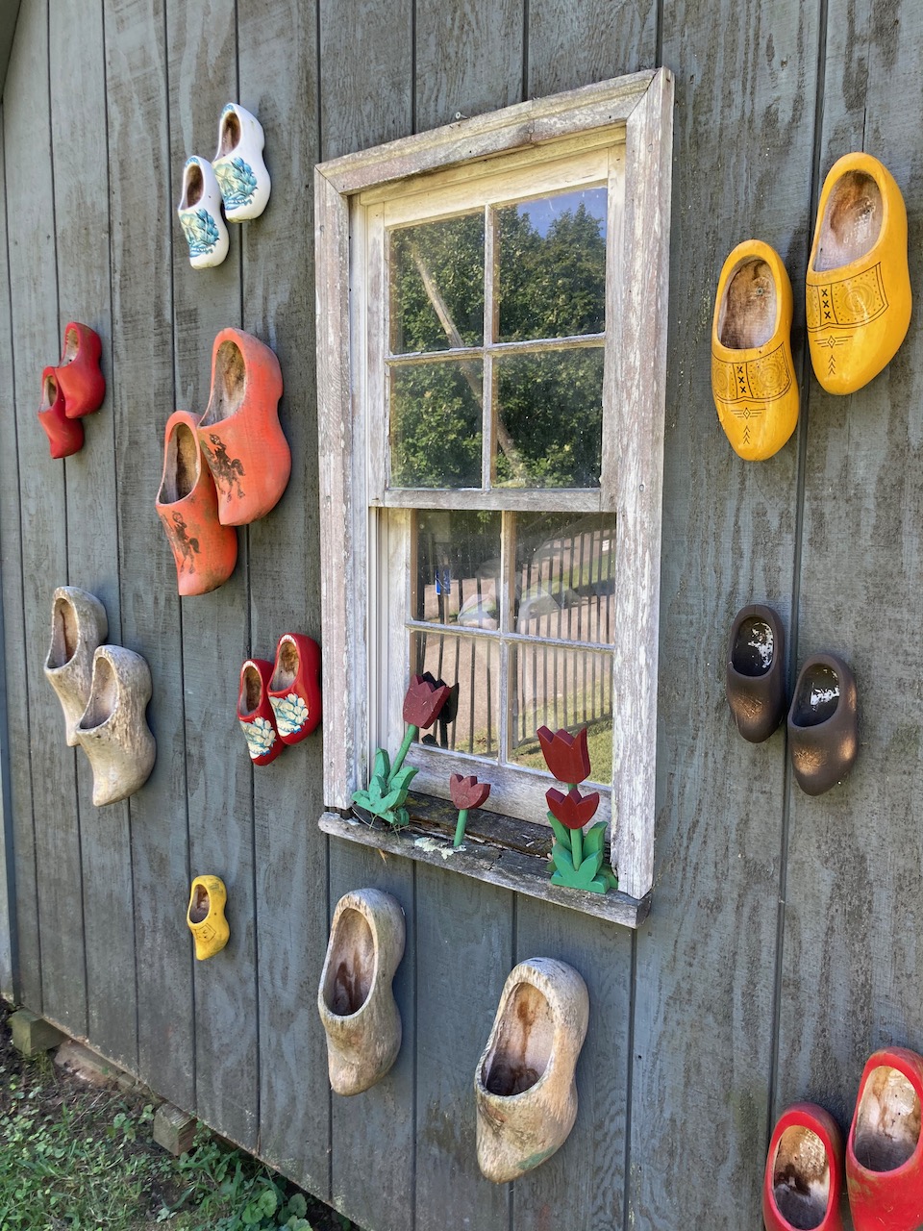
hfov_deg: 49.7
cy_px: 616
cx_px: 462
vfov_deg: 63.4
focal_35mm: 28
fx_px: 995
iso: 32
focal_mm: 3.99
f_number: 1.8
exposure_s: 1/121
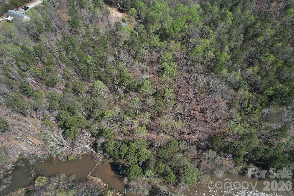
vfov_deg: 57.2
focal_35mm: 22
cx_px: 147
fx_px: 180
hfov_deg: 78.6
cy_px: 98
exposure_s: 1/1250
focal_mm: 8.38
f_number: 2.8
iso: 100
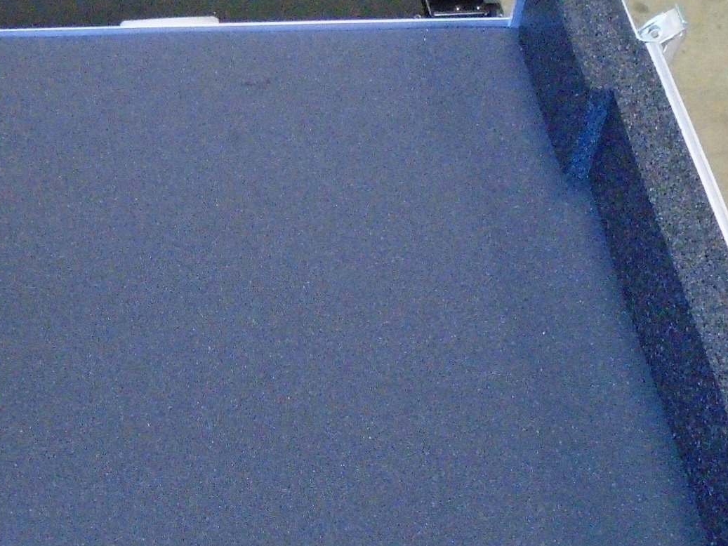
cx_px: 230
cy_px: 401
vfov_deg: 22.4
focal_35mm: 65
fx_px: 1367
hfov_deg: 29.6
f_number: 3.2
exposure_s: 1/60
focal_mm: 4.6
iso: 800
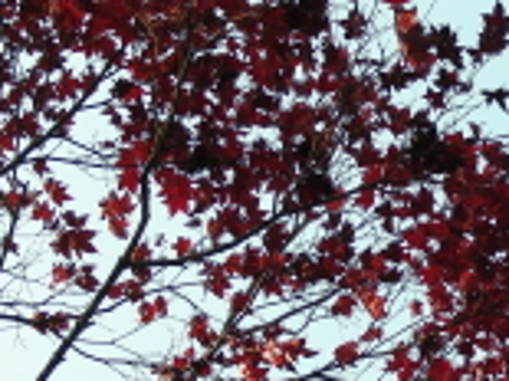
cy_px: 205
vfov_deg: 12.4
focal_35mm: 119
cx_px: 476
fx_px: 1748
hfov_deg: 16.3
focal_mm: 7.4
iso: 50
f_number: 3.5
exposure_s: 1/92.3
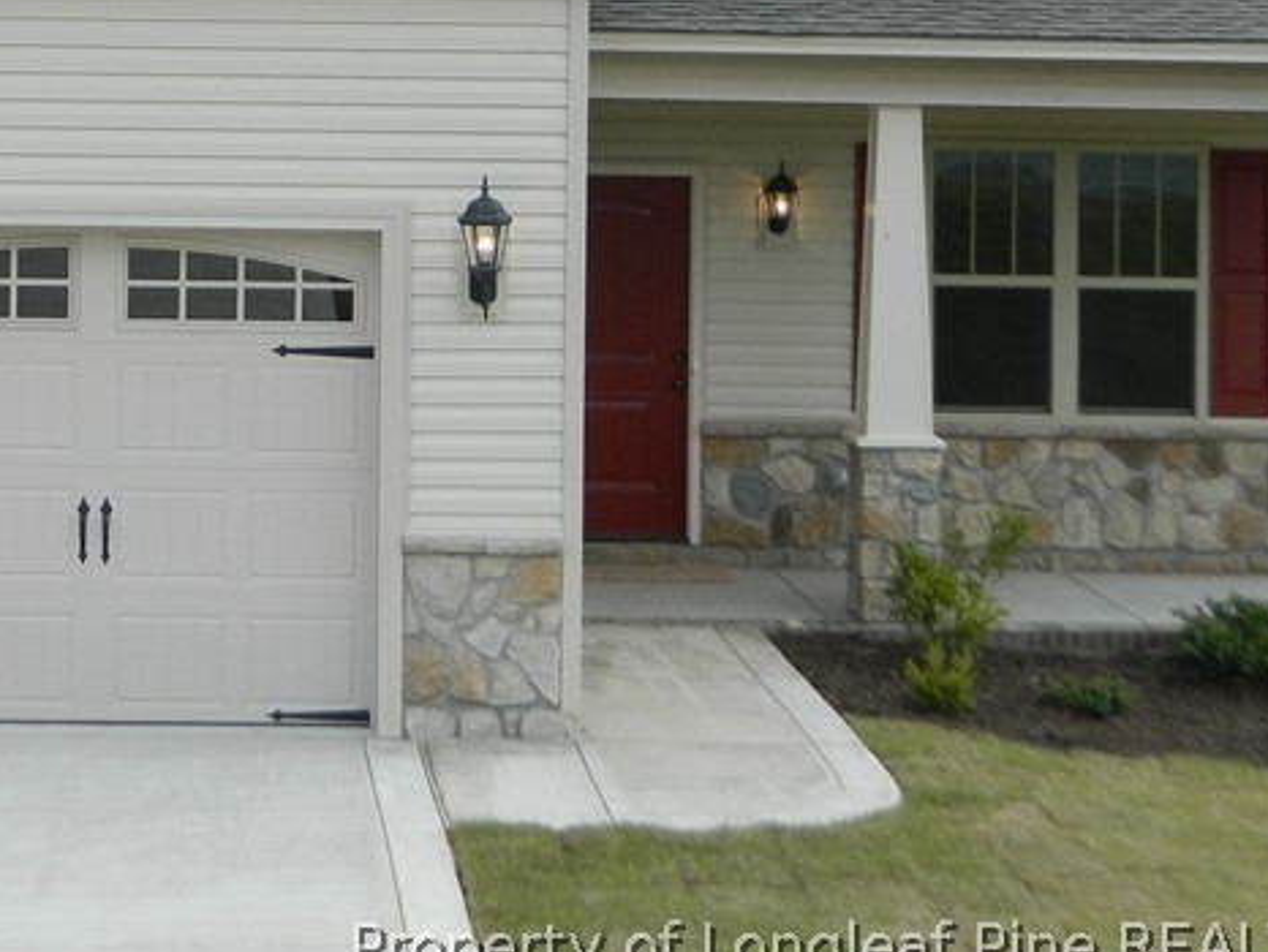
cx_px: 280
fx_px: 3298
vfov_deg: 16.0
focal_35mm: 90
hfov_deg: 21.5
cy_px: -54
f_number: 3.5
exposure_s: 1/320
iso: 80
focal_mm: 7.3
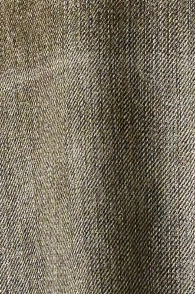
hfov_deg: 7.9
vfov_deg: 10.8
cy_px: -334
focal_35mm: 170
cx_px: -113
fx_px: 1382
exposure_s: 1/60
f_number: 4
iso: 1600
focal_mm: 19
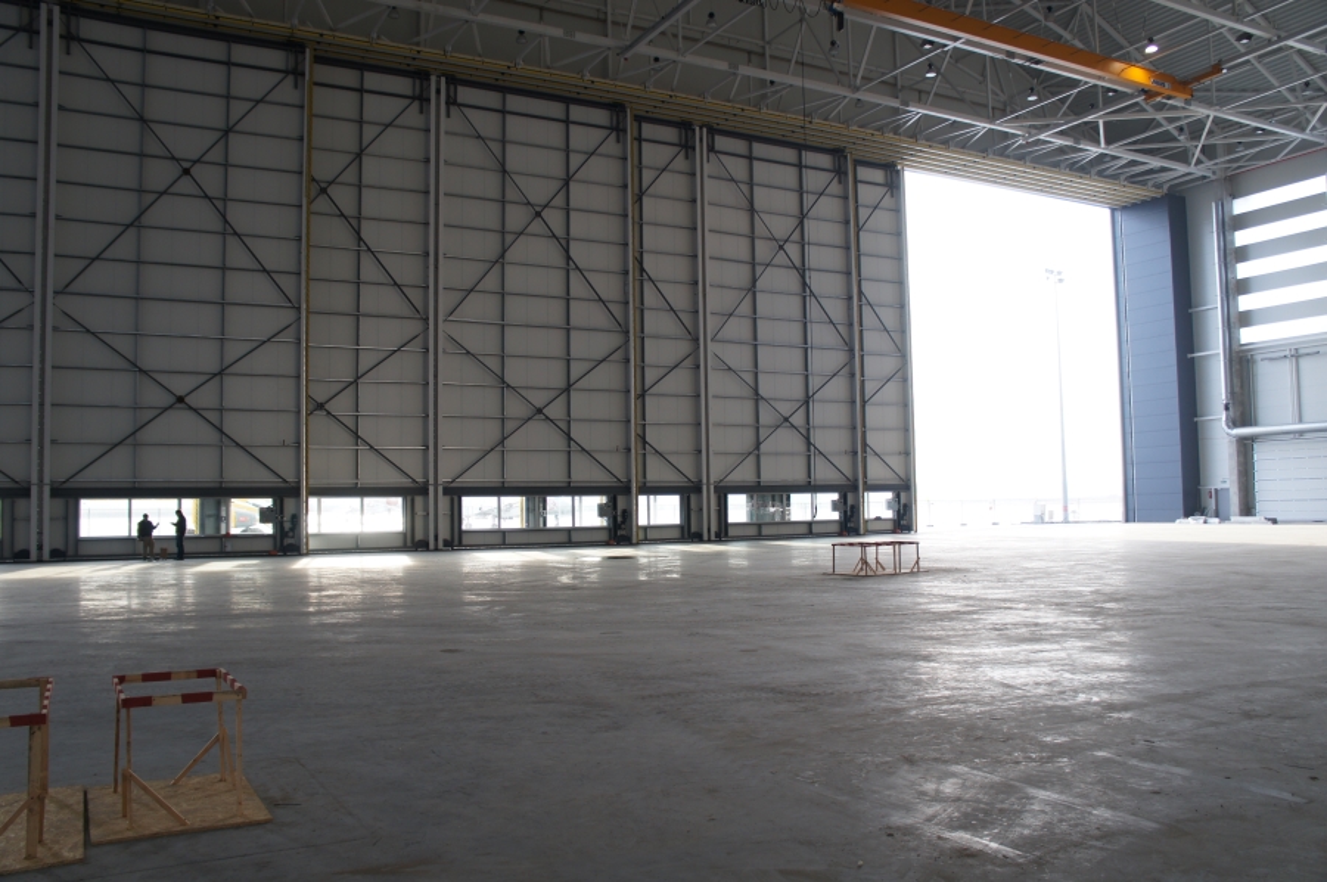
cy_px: 441
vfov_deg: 43.5
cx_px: 664
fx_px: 1105
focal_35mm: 30
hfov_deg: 62.0
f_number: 4
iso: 250
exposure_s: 1/160
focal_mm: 20
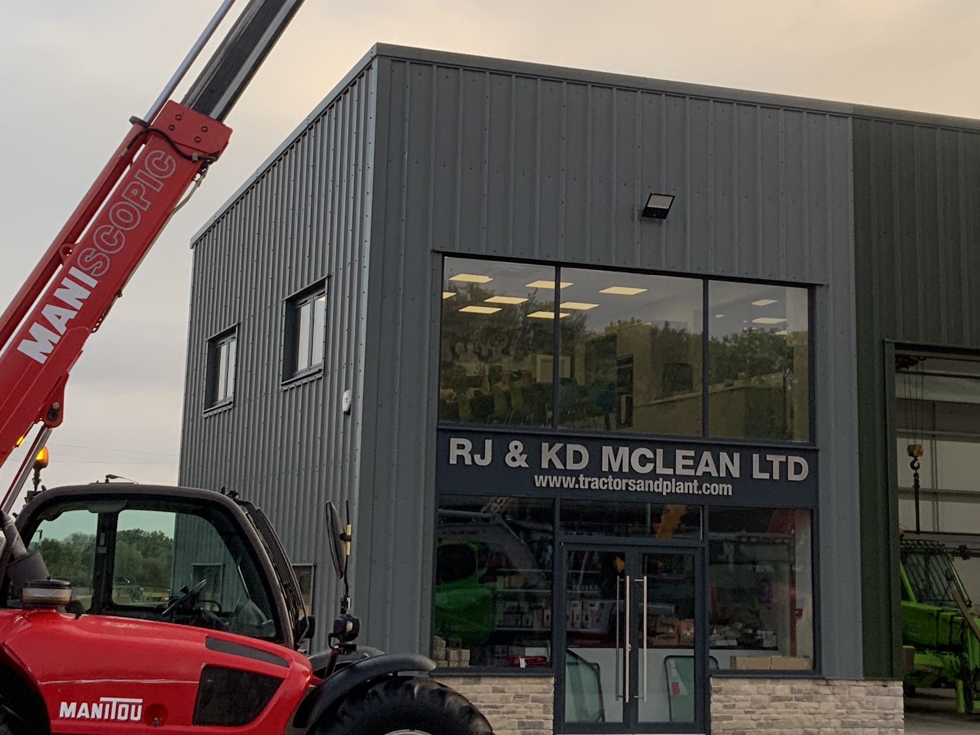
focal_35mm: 66
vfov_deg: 22.1
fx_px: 1869
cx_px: 532
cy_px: 185
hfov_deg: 29.4
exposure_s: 1/122
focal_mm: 3
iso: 20
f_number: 1.8
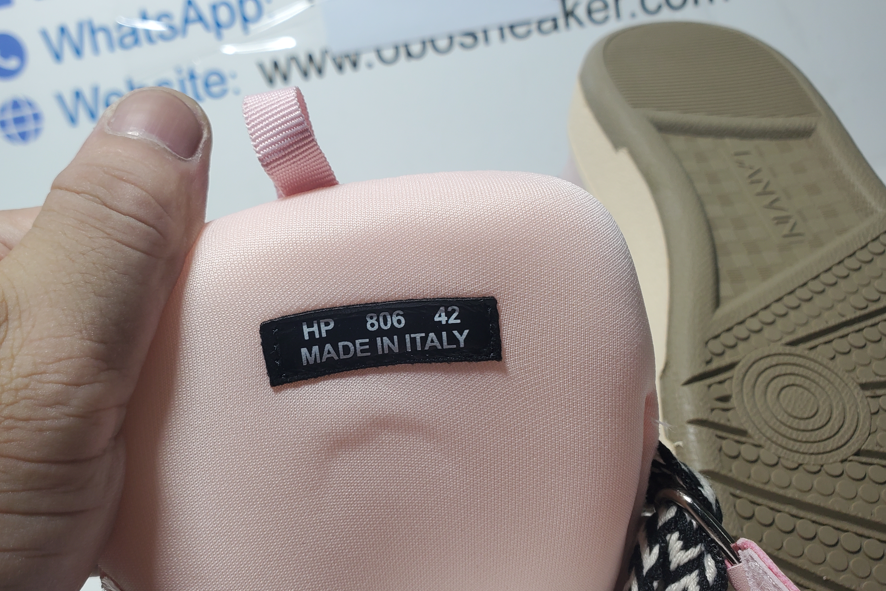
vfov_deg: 41.1
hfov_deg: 58.6
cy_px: 291
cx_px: 398
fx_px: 787
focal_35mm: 32
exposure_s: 1/210
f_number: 2.4
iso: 50
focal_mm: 4.3
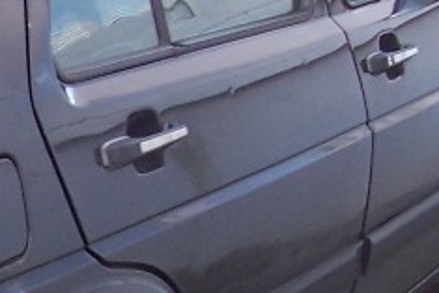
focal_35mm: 148
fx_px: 1806
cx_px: -164
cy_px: 276
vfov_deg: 9.2
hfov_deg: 13.3
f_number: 2.7
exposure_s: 1/125
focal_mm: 5.6
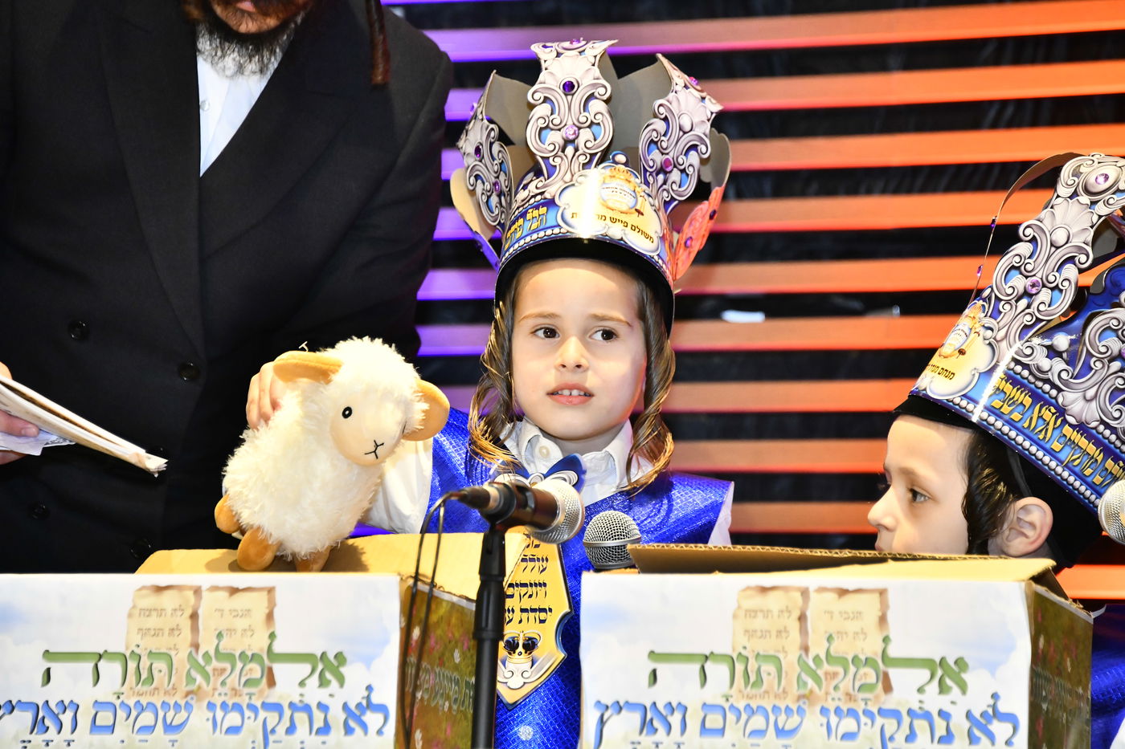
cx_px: 562
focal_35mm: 210
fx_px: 6561
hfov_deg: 9.8
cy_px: 374
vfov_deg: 6.5
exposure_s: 1/100
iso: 2500
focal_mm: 210
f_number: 5.6
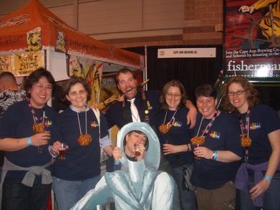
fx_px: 283
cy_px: 105
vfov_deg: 40.7
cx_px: 140
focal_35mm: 35
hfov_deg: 52.6
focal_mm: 5.8
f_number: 2.6
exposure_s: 1/40
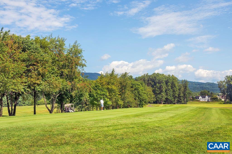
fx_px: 300
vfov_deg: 29.0
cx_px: 116
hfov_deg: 42.3
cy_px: 77
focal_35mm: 46
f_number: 8
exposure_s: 1/500
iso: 200
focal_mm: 31
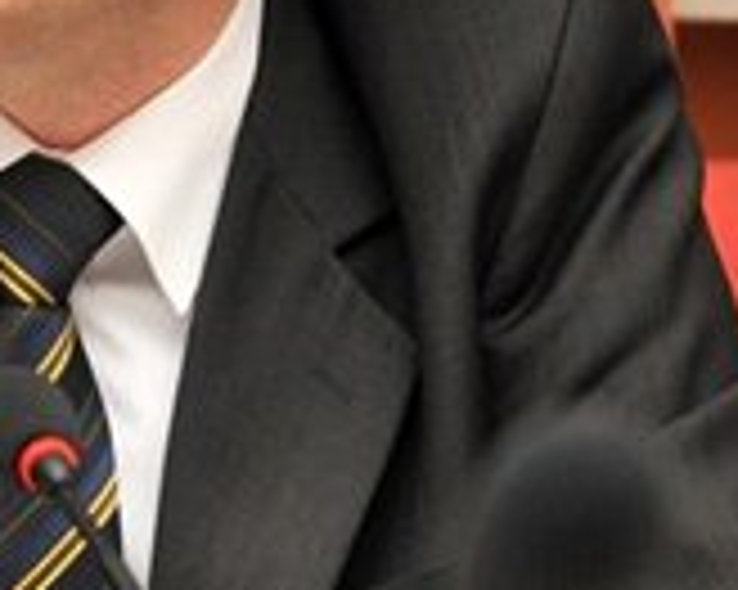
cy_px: 209
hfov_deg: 7.0
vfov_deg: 5.6
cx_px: -153
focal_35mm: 275
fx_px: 6003
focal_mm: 50
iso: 400
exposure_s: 1/180
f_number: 3.3
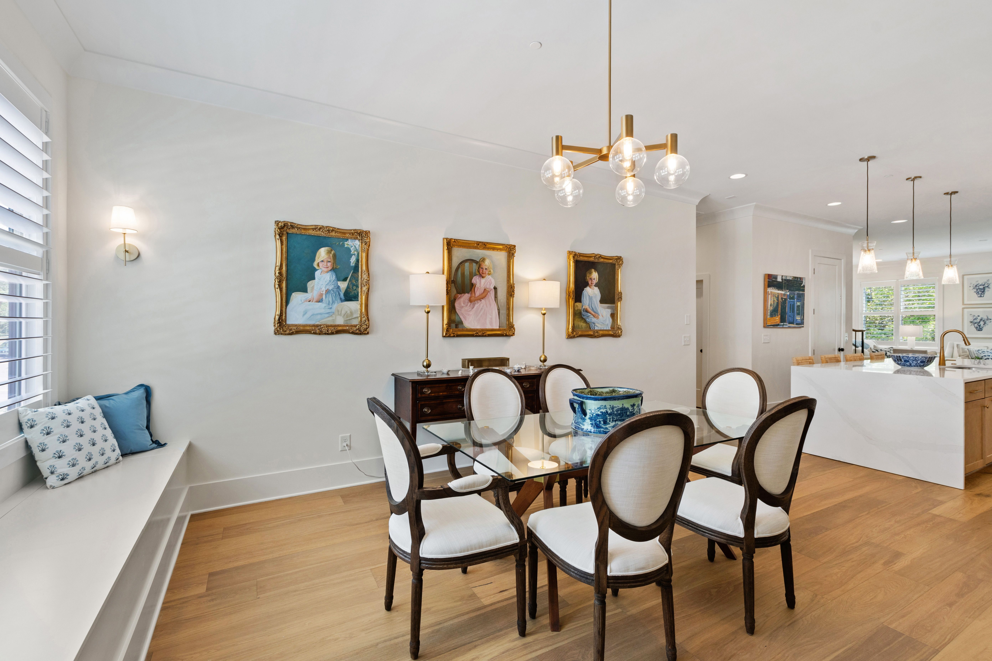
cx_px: 496
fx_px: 413
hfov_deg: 100.4
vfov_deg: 77.3
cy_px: 330
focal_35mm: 15
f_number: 8
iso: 100
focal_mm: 10
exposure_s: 1/5
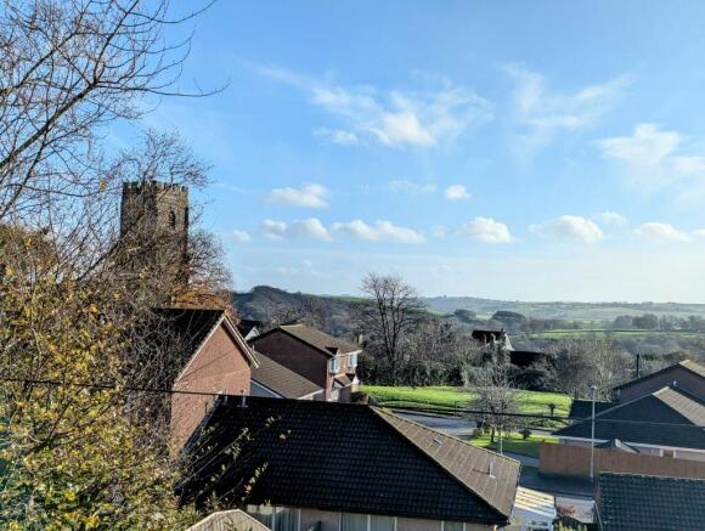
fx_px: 979
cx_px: 352
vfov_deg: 30.4
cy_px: 266
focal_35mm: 48
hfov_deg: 39.6
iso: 58
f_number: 1.85
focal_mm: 6.81
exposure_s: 1/2710
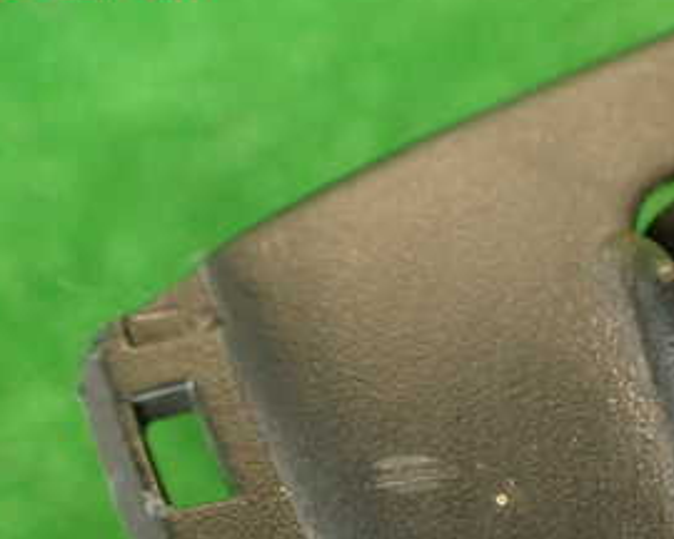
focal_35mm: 65
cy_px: 504
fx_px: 1297
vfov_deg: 22.8
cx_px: 487
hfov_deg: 28.8
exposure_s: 1/40
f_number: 2.3
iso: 200
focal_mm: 5.4
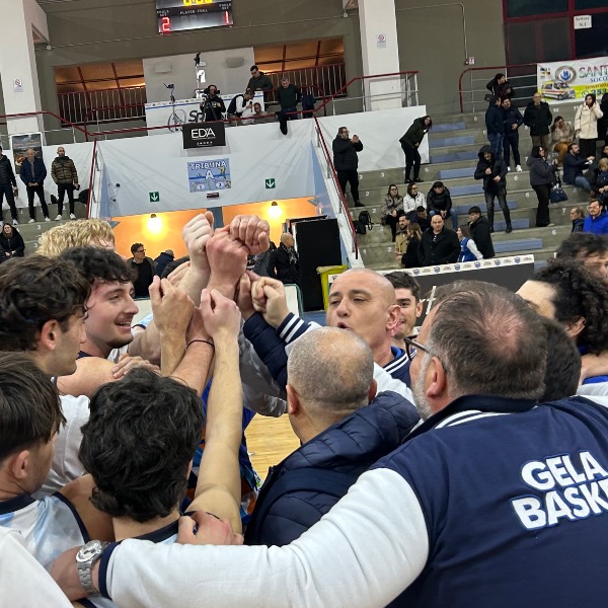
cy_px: 336
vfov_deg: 36.8
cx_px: 207
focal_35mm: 46
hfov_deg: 36.4
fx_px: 914
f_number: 1.5
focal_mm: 5.7
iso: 80
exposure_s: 1/50
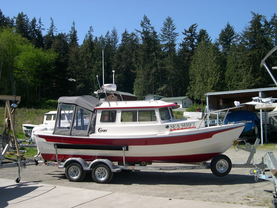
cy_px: 104
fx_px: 304
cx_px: 138
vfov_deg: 37.7
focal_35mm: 38
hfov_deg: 49.0
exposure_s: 1/174
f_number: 7.6
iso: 100
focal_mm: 8
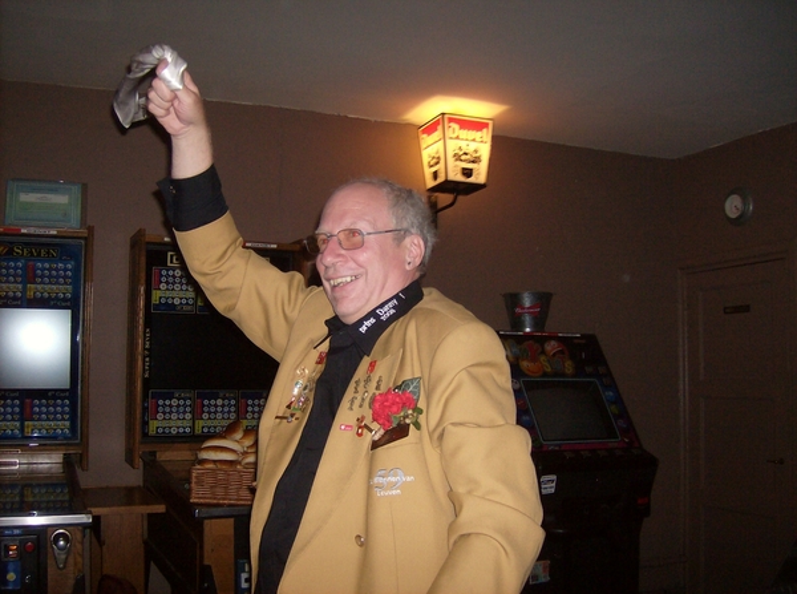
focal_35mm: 36
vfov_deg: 39.5
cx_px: 398
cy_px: 297
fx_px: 827
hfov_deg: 51.5
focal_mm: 6
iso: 200
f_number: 2.8
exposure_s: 1/60
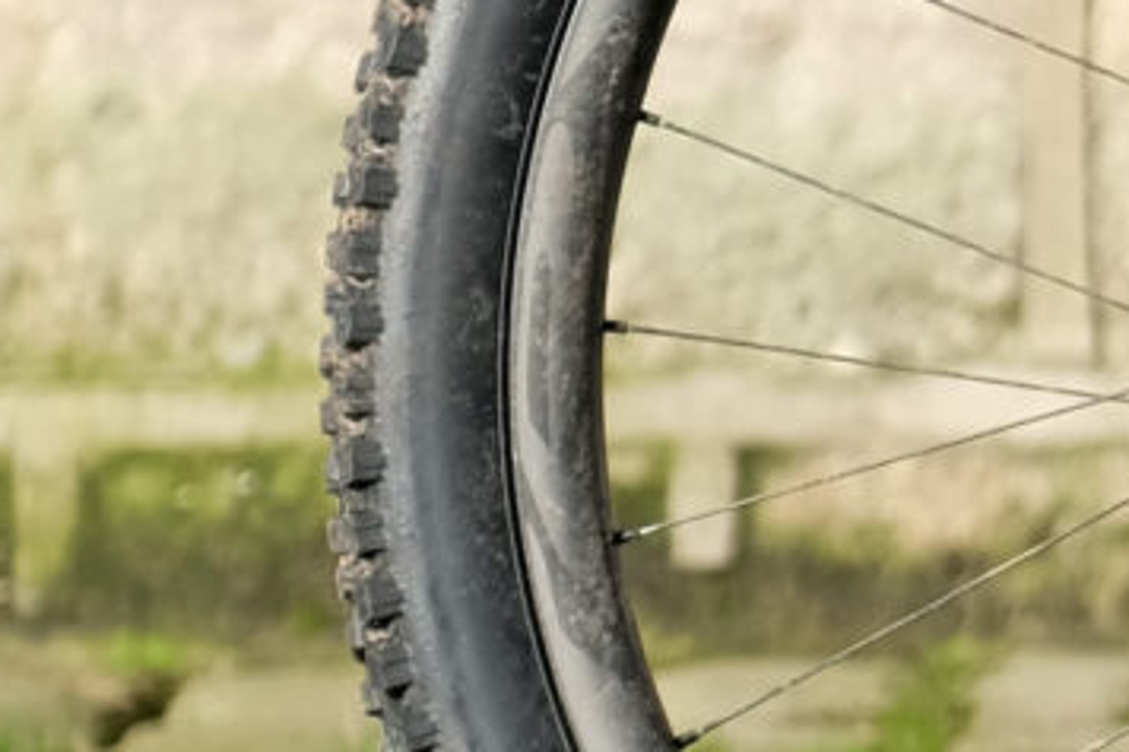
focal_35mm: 835
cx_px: 3587
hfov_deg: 2.4
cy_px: -271
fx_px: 26173
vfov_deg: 1.6
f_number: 3.6
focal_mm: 77.3
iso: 250
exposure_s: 1/1000
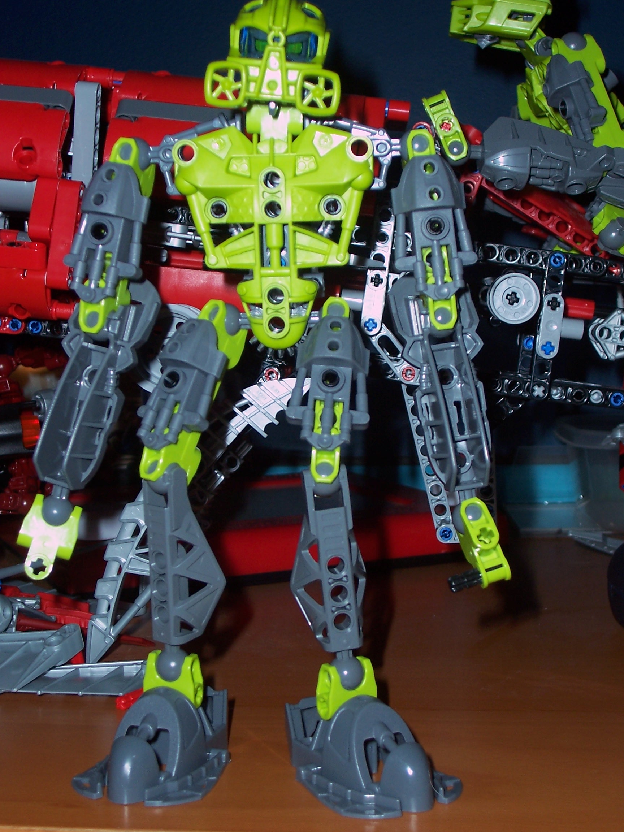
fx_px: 1274
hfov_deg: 27.5
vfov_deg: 36.2
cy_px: 416
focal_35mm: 53
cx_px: 312
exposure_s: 1/60
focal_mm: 8.6
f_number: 3.4
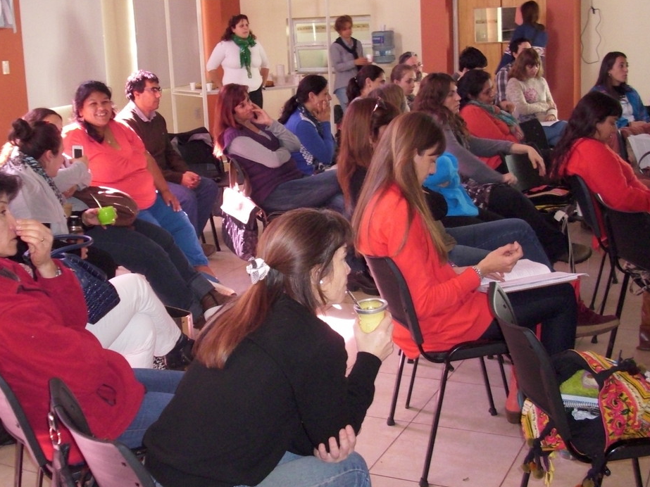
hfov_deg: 43.8
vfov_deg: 33.6
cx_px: 297
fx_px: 807
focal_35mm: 43
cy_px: 216
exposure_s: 1/30
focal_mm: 6.2
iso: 200
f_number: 2.8
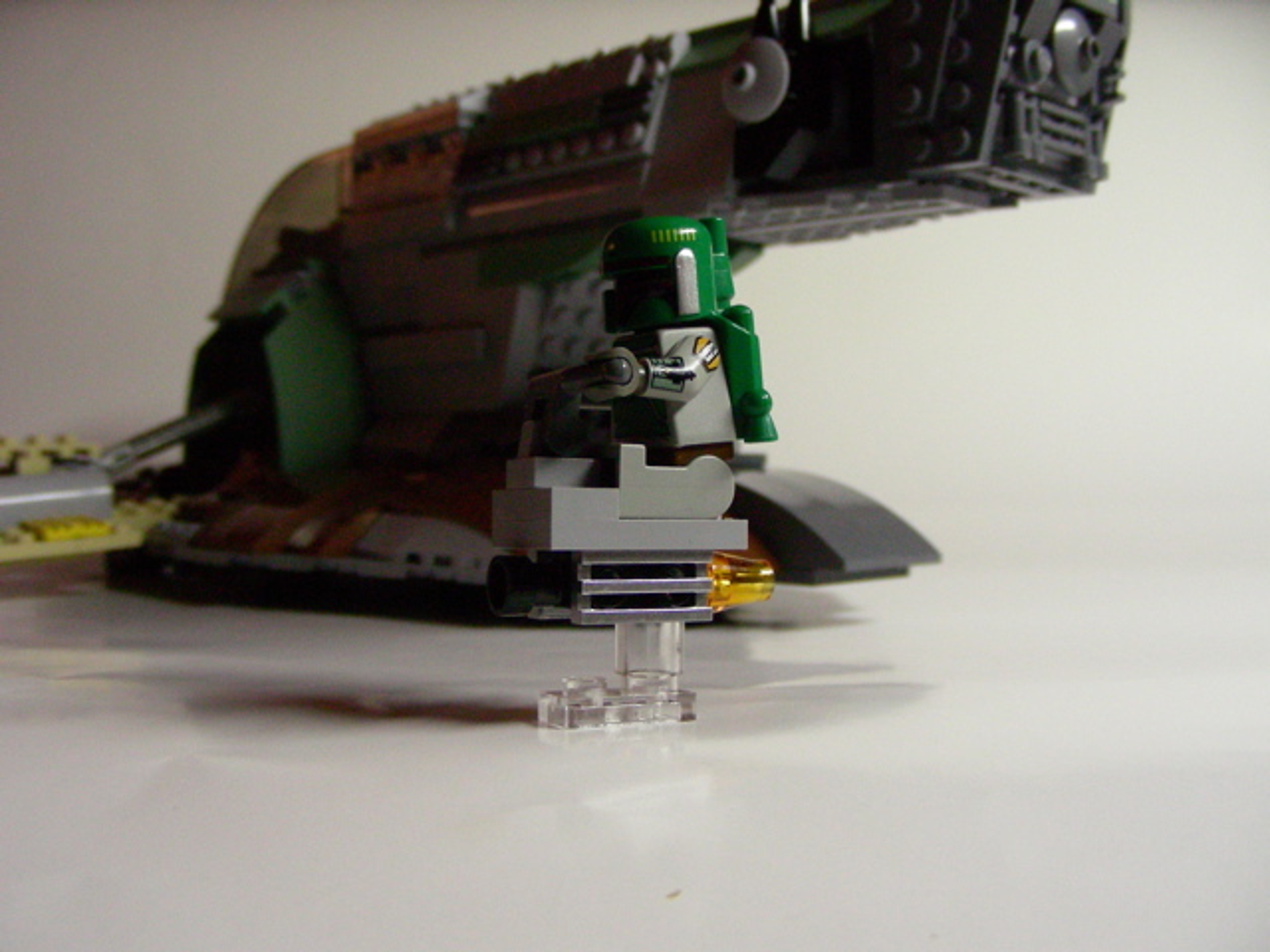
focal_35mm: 38
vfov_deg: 37.7
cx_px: 635
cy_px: 476
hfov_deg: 49.0
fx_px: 1394
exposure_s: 1/50.5
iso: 400
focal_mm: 6.3
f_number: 3.5
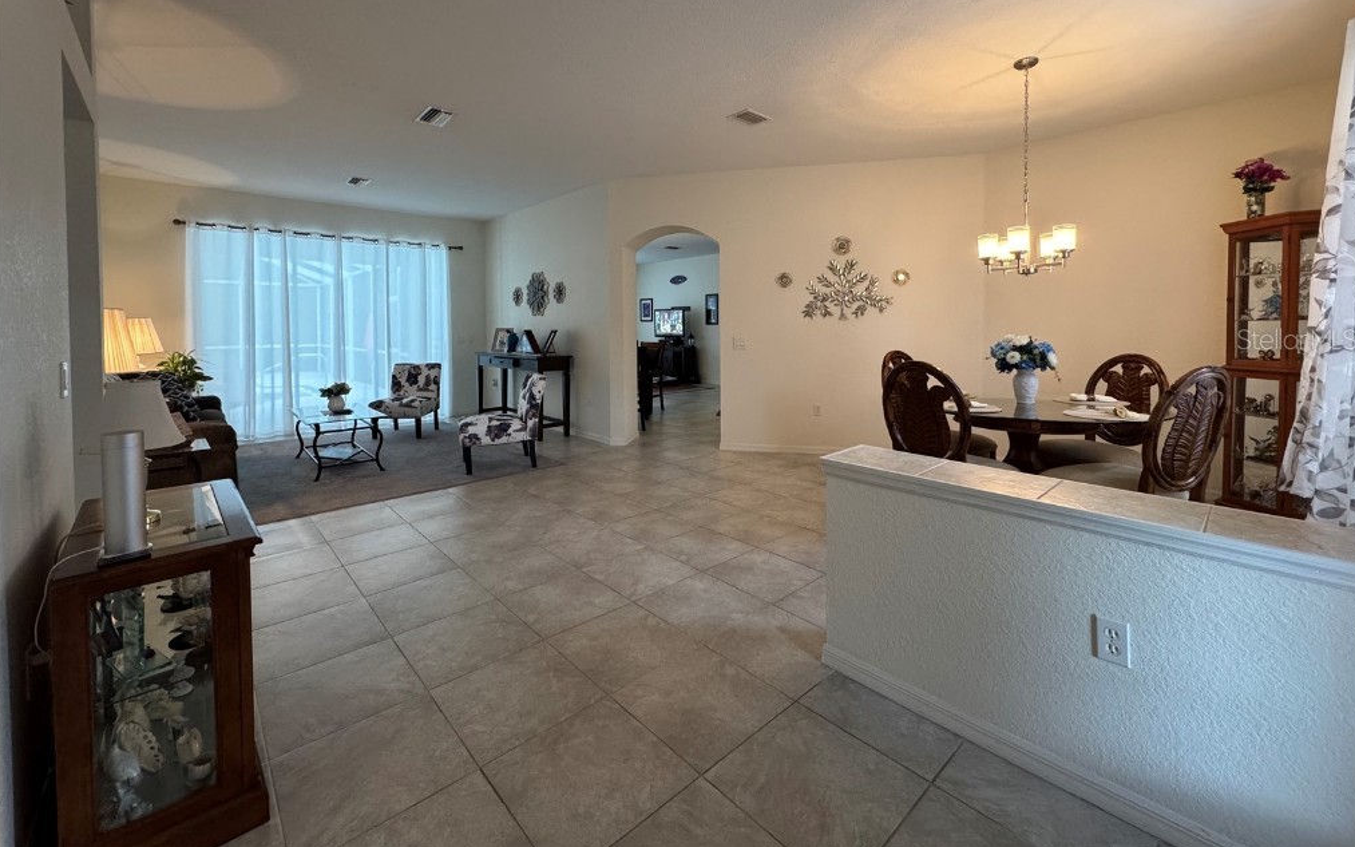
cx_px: 678
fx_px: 554
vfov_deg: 74.0
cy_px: 339
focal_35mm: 15
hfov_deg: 101.5
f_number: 2.2
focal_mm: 2.22
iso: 250
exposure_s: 1/60
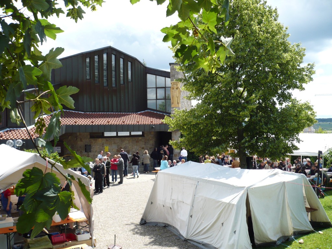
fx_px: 336
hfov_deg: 52.6
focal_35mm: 35
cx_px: 166
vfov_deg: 40.7
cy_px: 124
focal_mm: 5.8
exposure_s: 1/640
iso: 100
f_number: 2.8
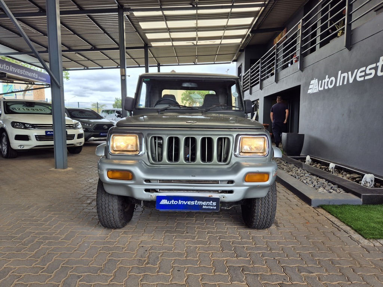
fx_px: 254
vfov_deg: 58.9
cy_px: 144
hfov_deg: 73.9
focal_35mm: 23
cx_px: 192
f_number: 1.8
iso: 25
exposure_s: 1/546
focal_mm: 5.4
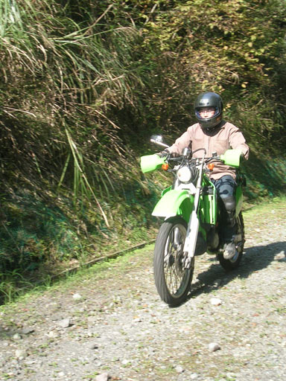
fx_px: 760
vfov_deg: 28.2
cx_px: 143
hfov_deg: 21.3
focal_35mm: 69
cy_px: 190
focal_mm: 10.5
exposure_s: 1/191
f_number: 3.7
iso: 50
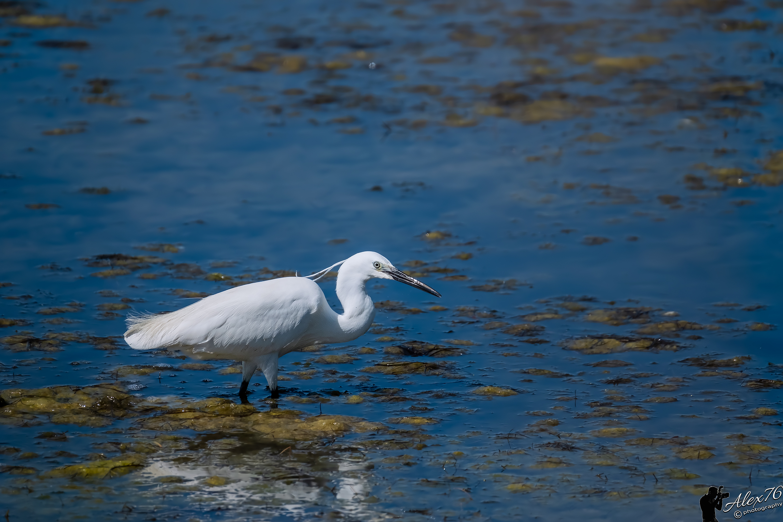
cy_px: 261
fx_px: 13049
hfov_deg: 3.4
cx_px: 392
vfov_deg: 2.3
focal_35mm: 600
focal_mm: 400
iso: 400
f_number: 5.6
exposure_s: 1/5800
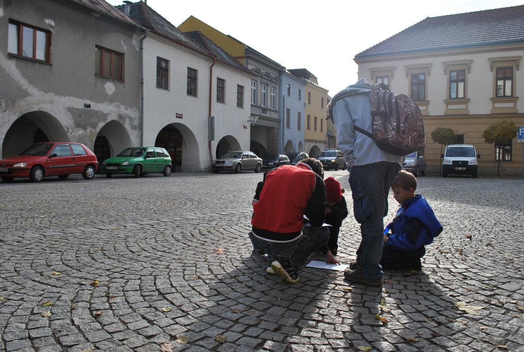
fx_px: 438
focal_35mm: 30
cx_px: 262
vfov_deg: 43.8
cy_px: 176
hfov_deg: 61.8
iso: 100
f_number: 8
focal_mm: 20
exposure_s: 1/250
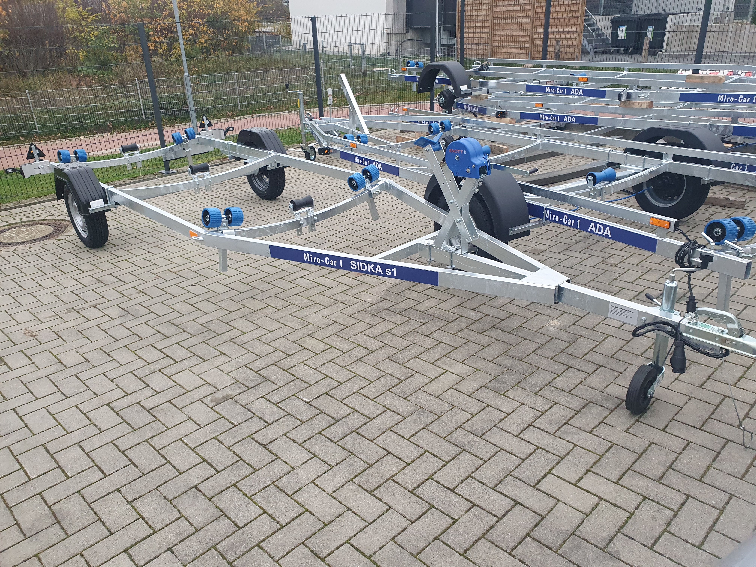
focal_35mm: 26
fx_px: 568
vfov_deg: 53.1
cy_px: 284
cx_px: 378
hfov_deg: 67.3
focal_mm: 4.32
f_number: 2.4
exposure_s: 1/100
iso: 200
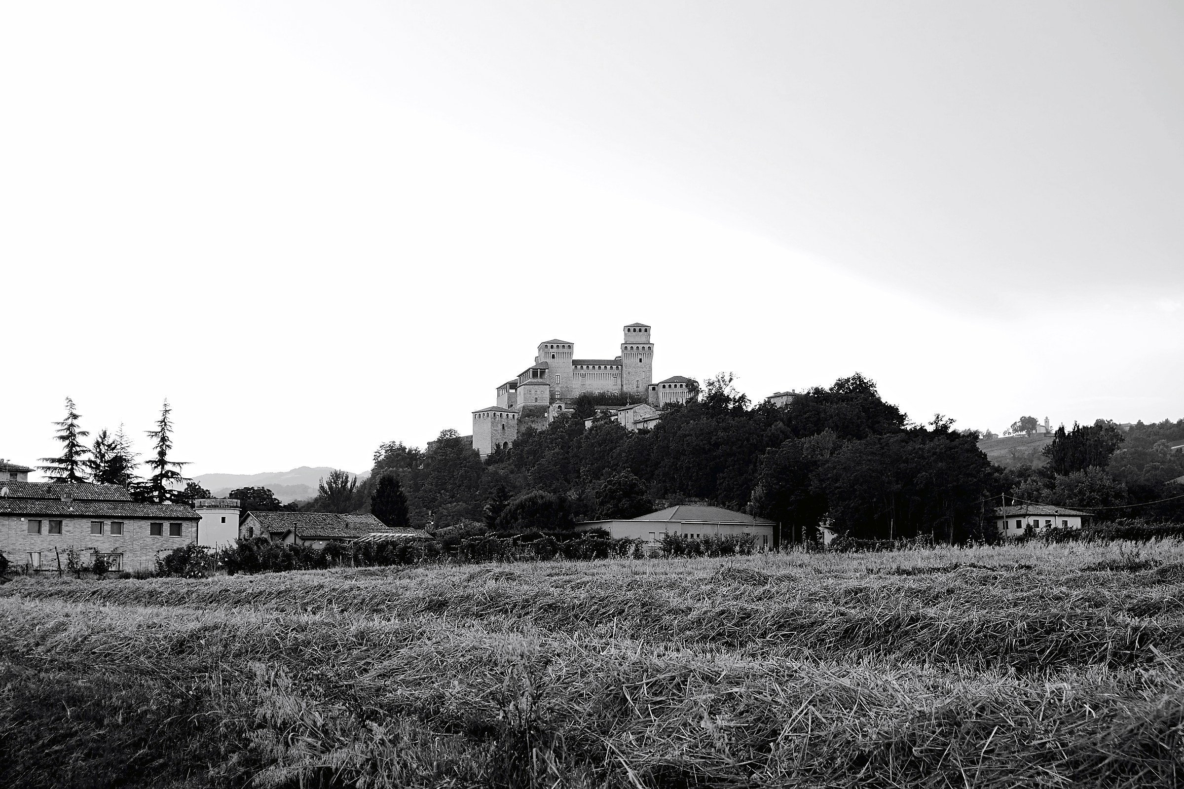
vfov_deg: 27.5
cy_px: 394
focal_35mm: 49
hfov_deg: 40.3
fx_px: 1611
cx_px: 592
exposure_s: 1/140
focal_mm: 32.9
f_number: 3.6
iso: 200
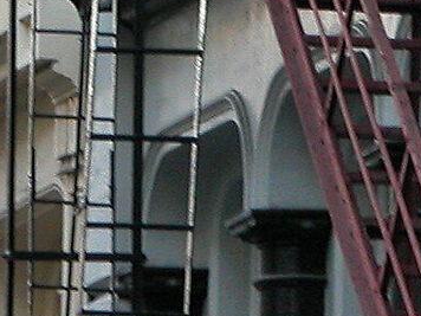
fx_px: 13208
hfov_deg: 1.8
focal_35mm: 1086
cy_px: -315
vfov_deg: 1.4
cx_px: 245
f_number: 3.9
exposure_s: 1/28.3
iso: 100
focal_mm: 41.1
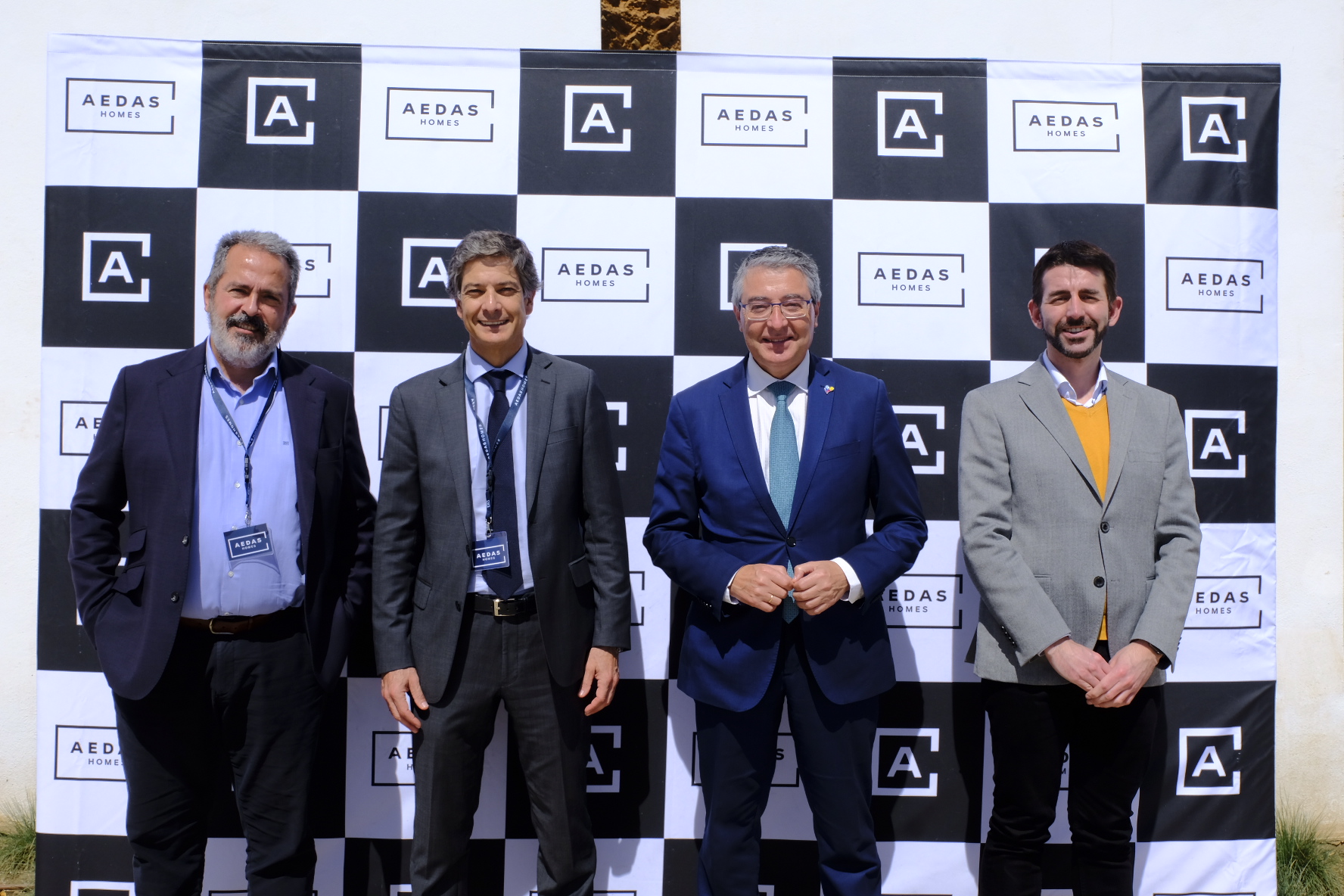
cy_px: 448
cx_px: 672
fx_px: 1456
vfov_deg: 34.2
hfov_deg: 49.6
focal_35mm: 39
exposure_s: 1/200
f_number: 13
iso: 200
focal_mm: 25.7
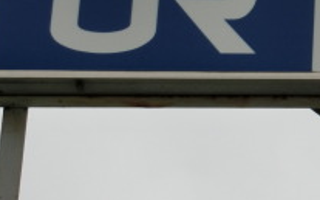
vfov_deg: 4.3
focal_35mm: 305
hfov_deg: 6.8
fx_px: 2658
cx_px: 431
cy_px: 23
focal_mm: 16.5
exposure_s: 1/125
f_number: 5.6
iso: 100
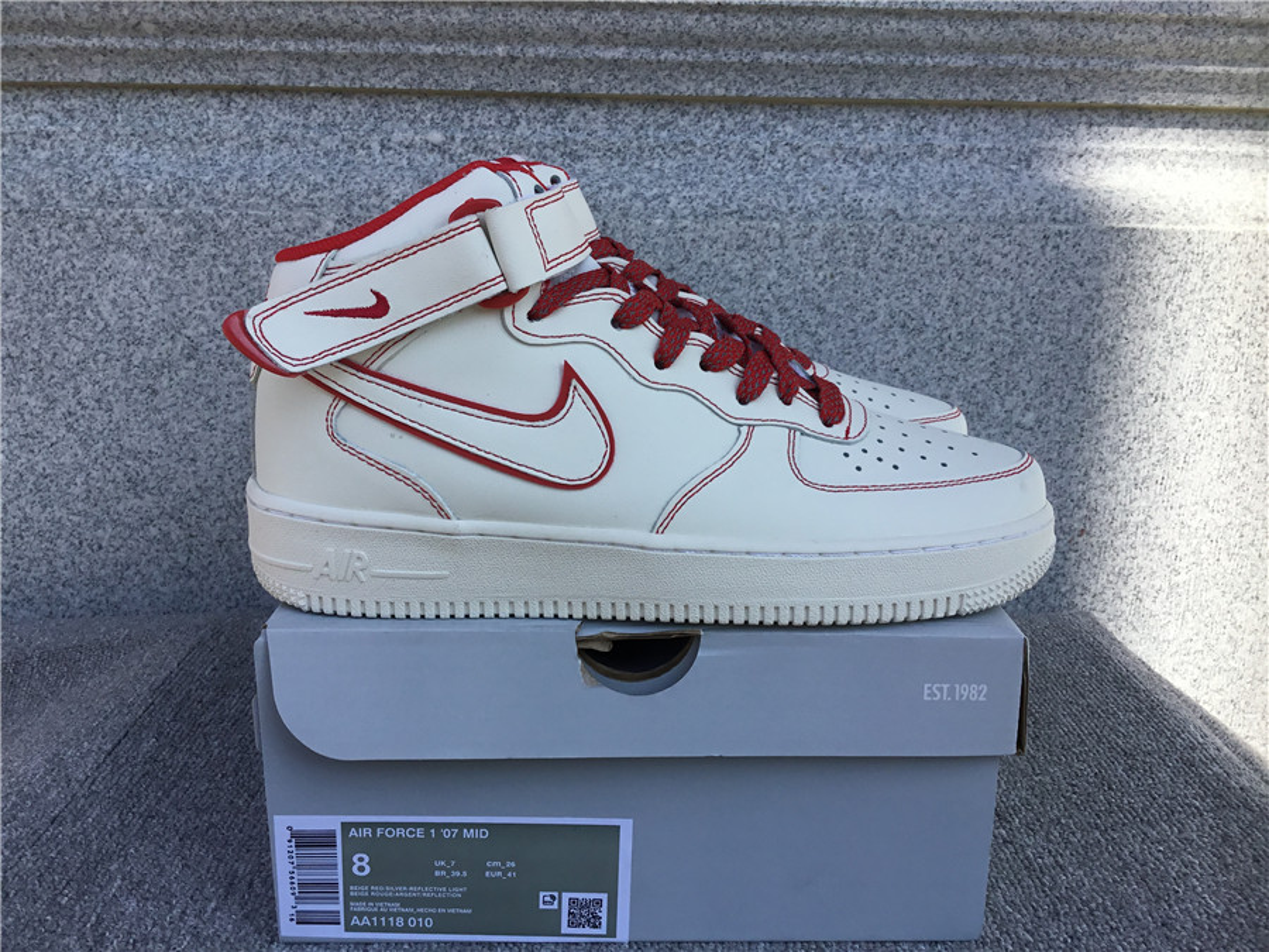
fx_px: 1136
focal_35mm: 31
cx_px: 634
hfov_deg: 58.4
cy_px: 476
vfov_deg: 45.4
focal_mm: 3.3
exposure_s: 1/799
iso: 25
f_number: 2.4
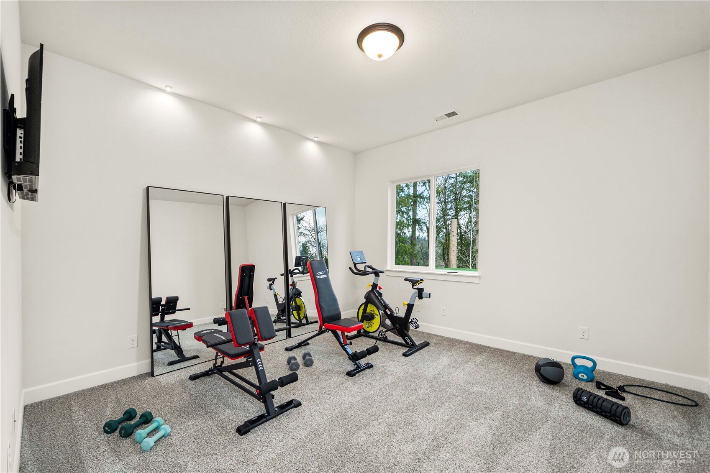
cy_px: 236
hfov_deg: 104.3
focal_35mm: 14
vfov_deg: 81.2
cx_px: 355
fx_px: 276
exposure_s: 1/60
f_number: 6.3
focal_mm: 14
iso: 800
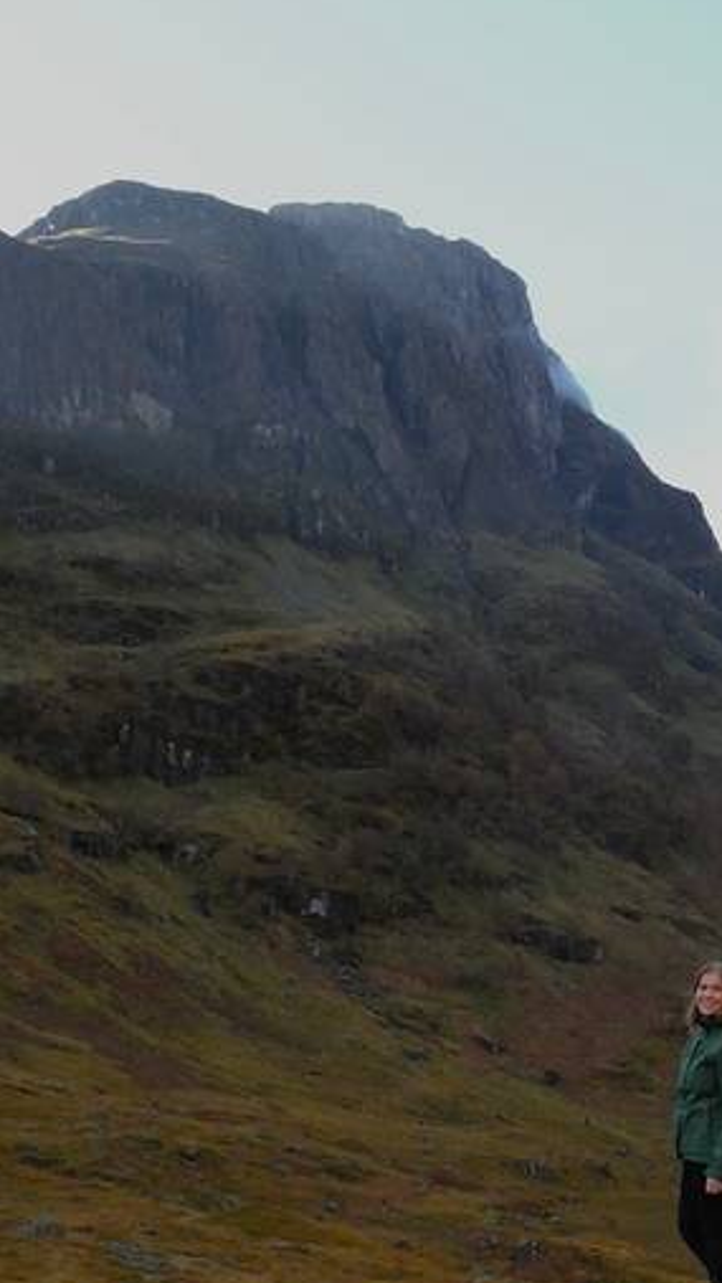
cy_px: 794
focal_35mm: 51
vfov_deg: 40.3
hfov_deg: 23.3
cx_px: 524
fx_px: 1734
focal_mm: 6.7
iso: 640
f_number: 7.1
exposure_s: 1/320
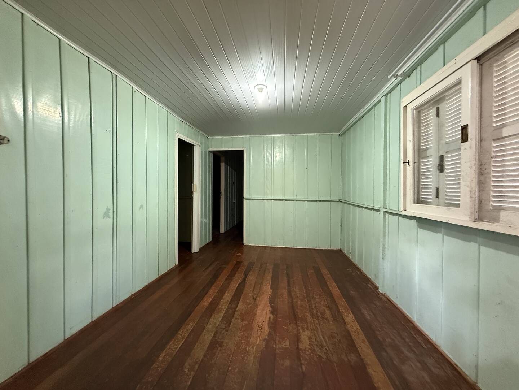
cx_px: 260
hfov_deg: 102.1
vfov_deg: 85.7
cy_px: 195
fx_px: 210
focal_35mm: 14
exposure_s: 1/60
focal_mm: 2.22
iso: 800
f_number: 2.2
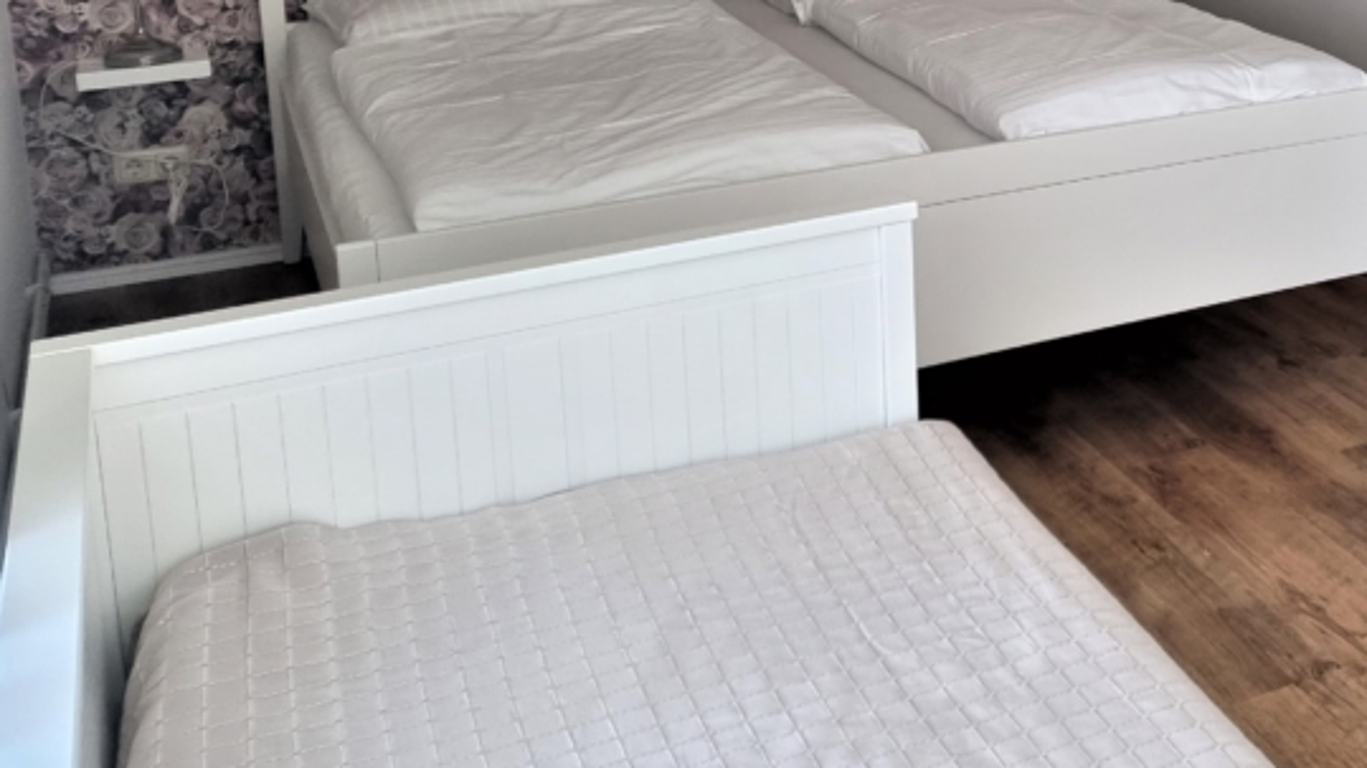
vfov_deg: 22.9
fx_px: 1812
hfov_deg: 38.1
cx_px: 1268
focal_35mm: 50
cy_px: -11
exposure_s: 1/100
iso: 160
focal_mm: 6.7
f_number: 1.8
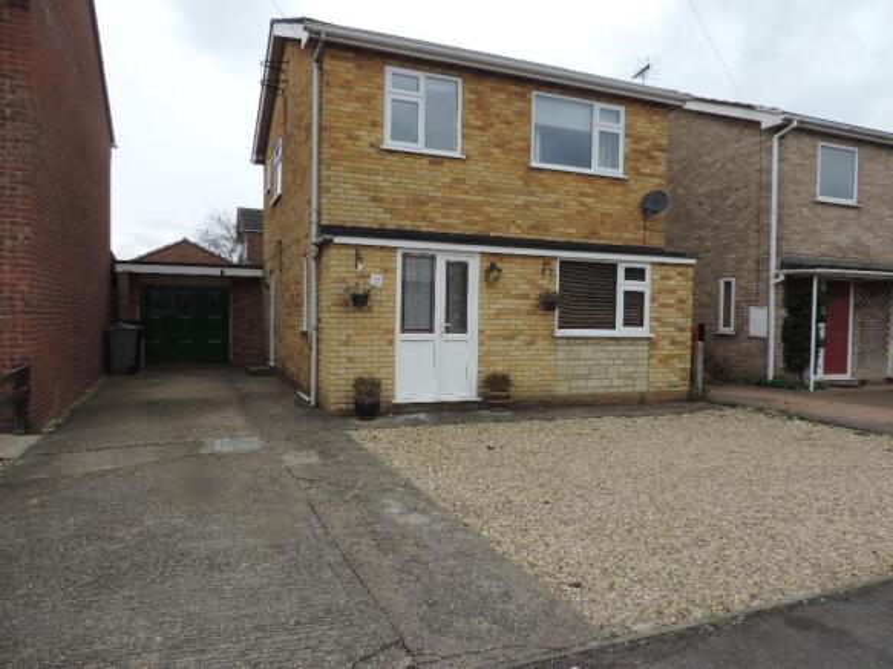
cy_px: 334
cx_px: 446
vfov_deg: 56.8
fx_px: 619
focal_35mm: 24
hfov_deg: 71.6
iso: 80
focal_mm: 4.3
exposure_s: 1/400
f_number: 3
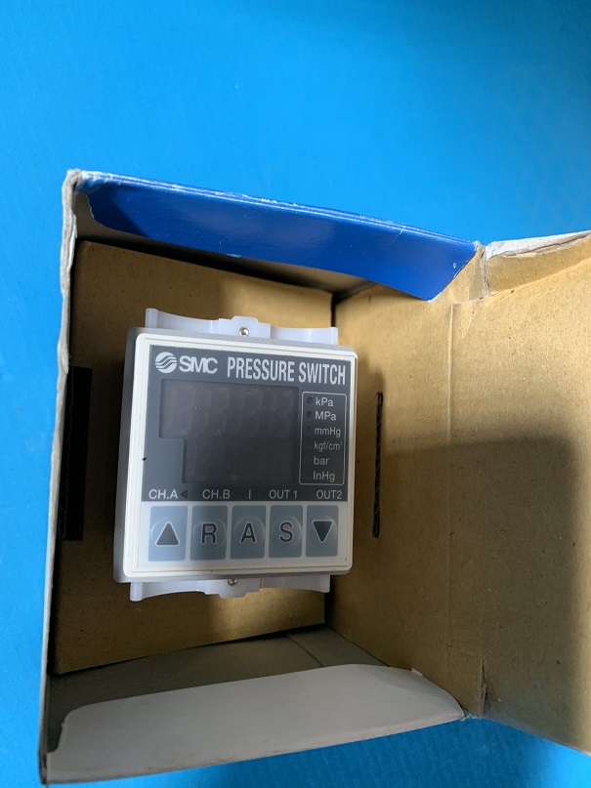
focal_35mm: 26
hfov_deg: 53.1
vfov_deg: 67.3
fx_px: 592
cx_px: 296
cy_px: 394
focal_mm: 4.25
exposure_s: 1/85
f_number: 1.8
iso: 100
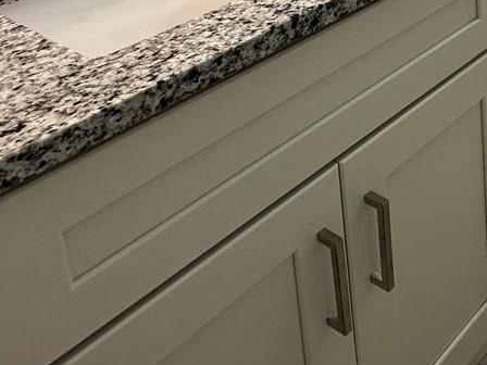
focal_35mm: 50
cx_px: 565
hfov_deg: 32.4
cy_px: -168
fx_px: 703
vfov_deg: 23.7
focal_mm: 2.22
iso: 160
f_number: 2.2
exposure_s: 1/120
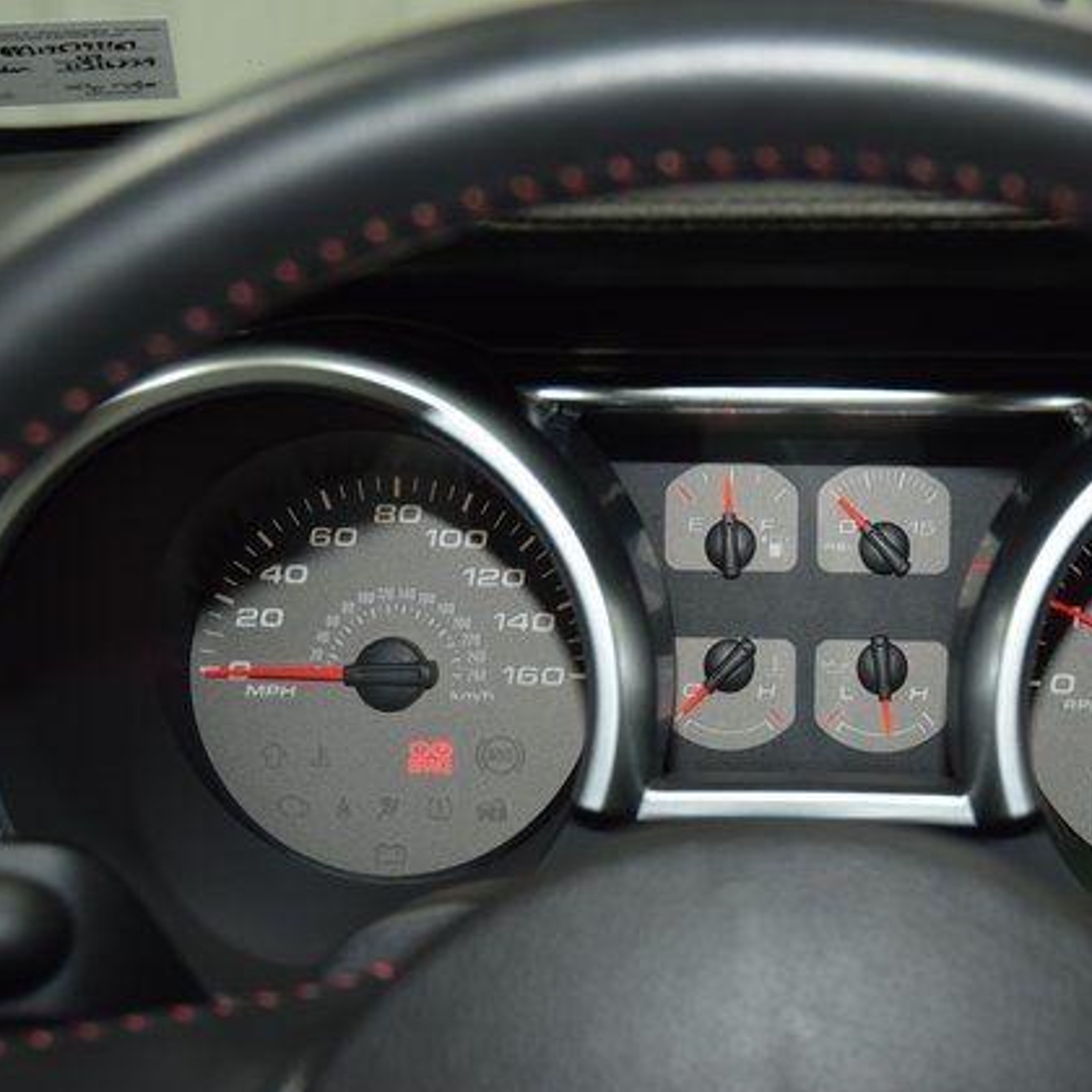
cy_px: 552
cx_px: 806
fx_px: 2356
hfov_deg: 25.8
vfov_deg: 26.1
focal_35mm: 66
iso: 800
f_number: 4
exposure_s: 1/50
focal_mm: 34
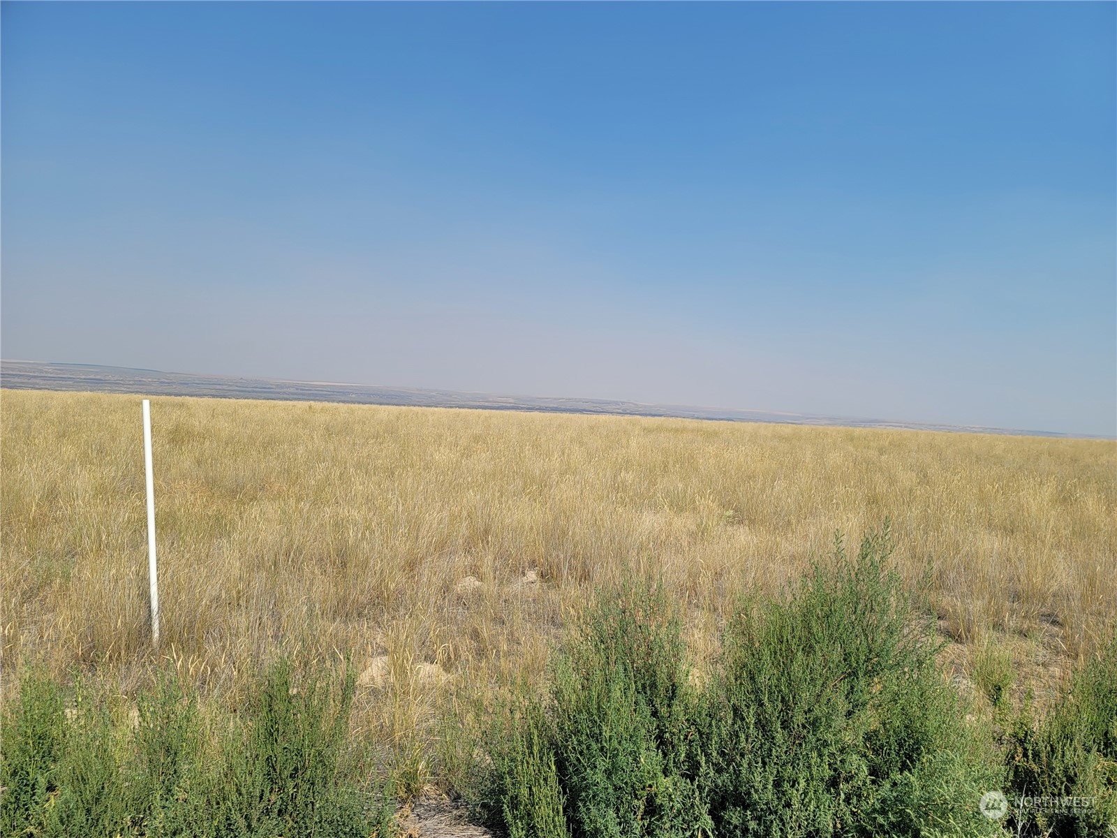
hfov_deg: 69.4
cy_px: 419
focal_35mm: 25
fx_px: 807
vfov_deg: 54.9
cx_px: 558
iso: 20
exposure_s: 1/1311
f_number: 1.8
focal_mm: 7
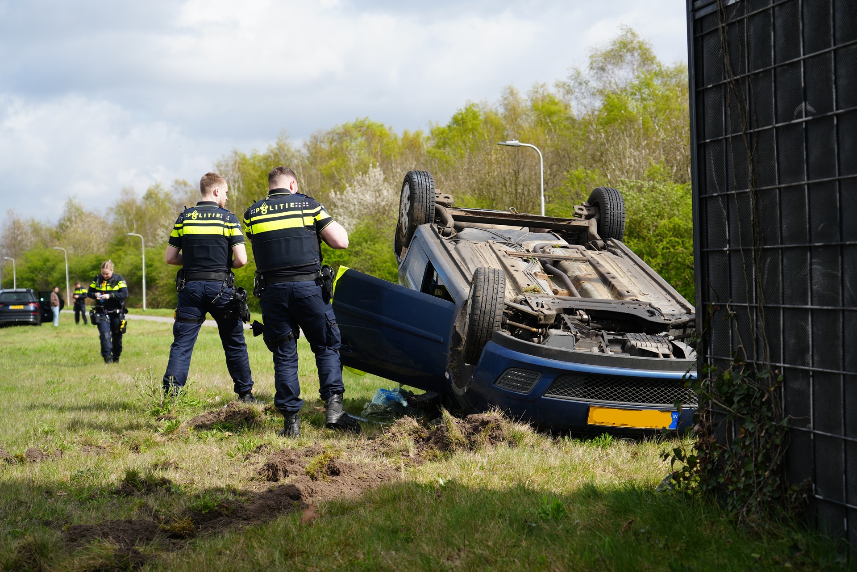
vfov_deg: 23.4
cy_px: 286
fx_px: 1381
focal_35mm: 58
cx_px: 428
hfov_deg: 34.5
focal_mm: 58
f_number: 5
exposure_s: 1/500
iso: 100
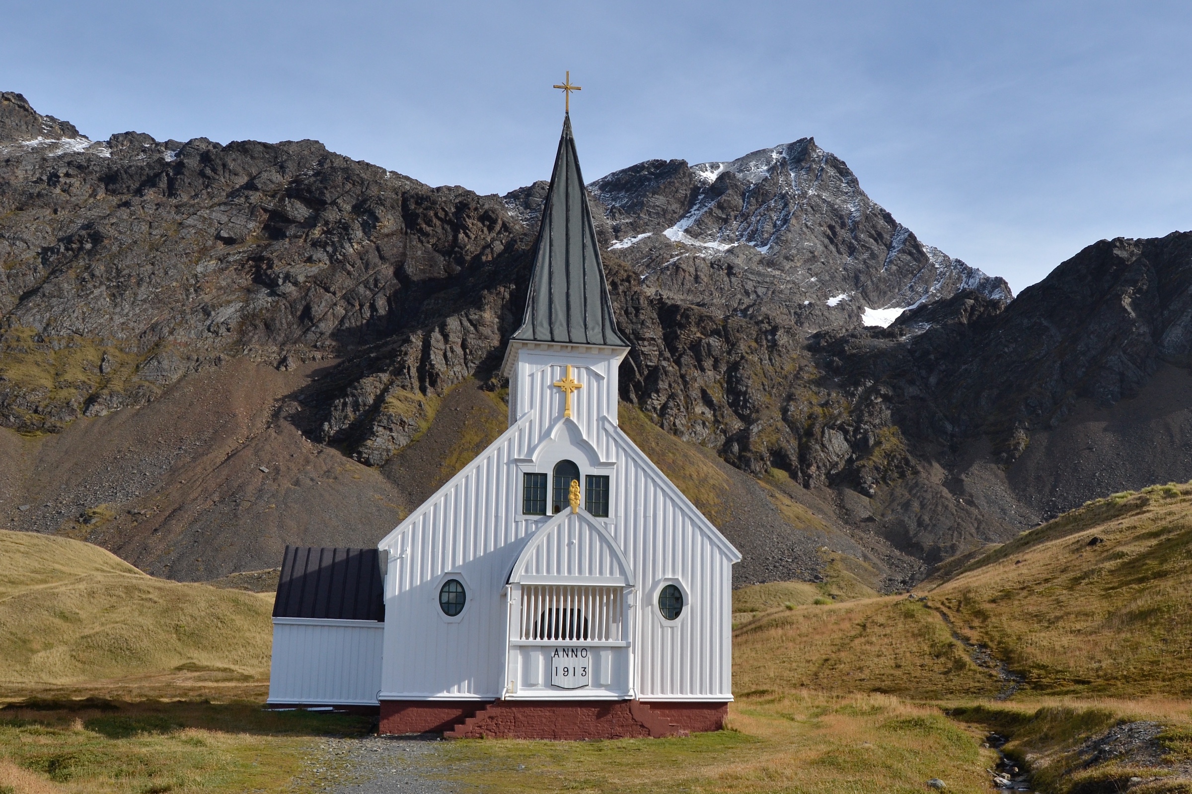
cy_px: 397
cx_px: 596
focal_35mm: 27
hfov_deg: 67.4
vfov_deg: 47.9
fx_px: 894
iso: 400
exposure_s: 1/1600
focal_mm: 18
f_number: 7.1
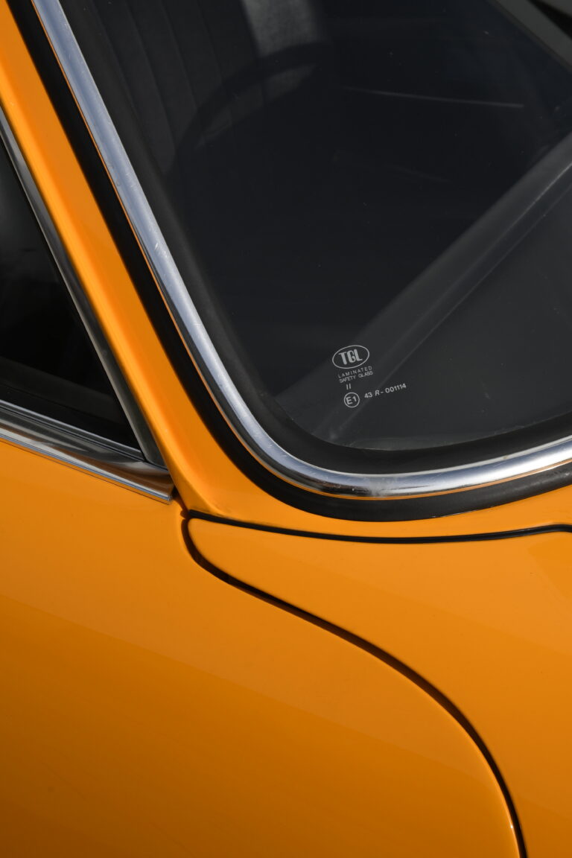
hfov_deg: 18.2
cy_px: 429
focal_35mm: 75
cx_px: 286
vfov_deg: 27.0
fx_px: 1787
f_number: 16
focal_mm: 50
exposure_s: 1/250
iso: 160
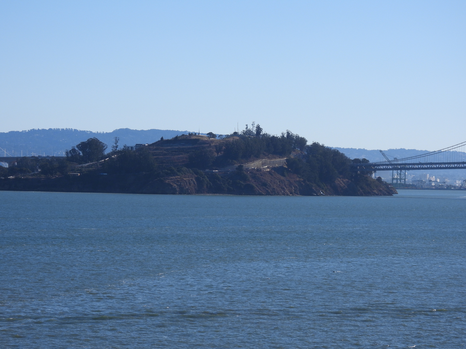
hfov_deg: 14.6
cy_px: 174
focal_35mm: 135
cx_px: 233
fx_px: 1817
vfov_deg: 11.0
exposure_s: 1/1250
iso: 100
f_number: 4
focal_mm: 24.1
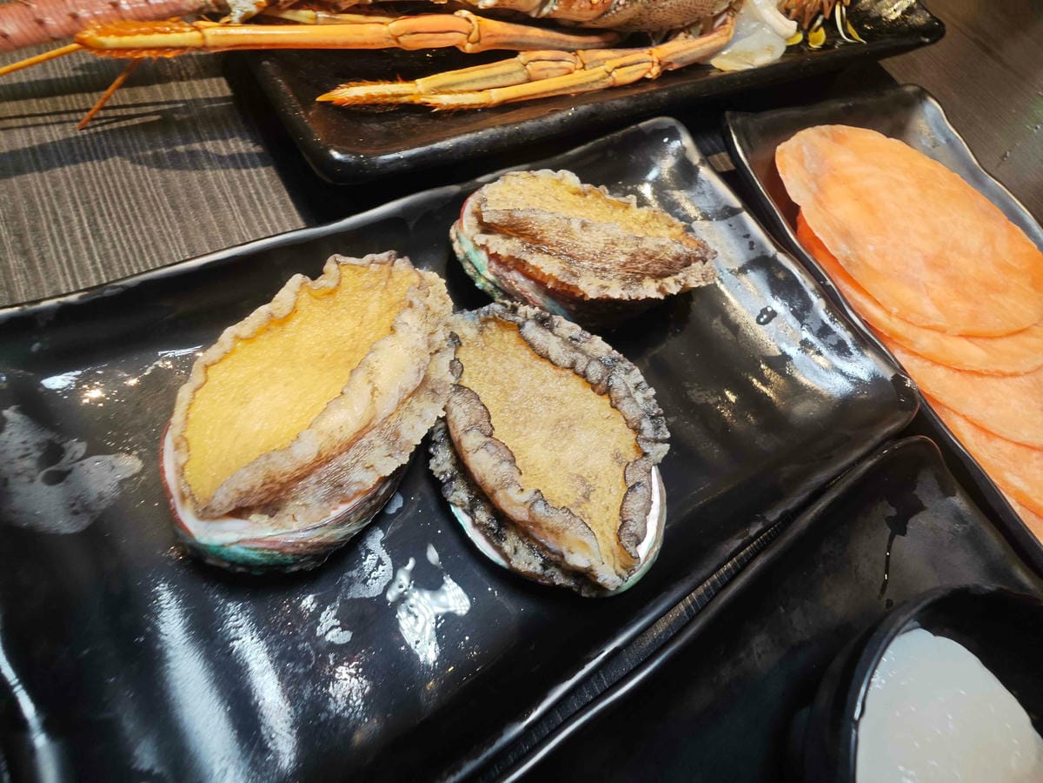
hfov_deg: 91.0
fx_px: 512
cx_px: 522
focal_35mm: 17
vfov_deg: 74.7
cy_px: 392
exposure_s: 1/60
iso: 80
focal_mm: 2.03
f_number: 1.8
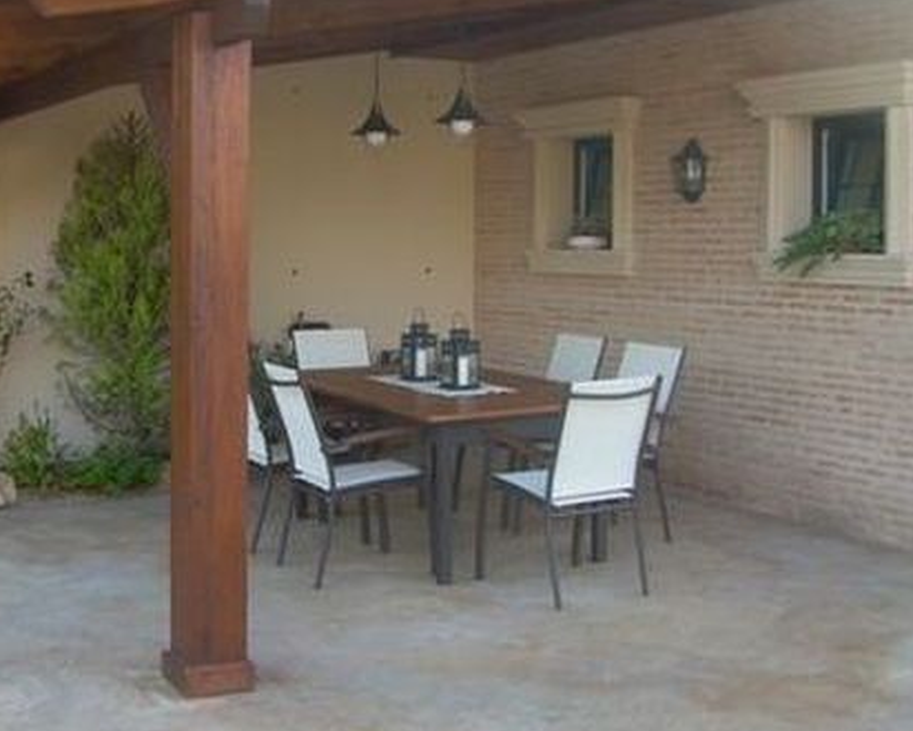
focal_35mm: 54
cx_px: 304
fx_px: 1460
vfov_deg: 28.0
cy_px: 272
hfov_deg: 34.4
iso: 50
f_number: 2.8
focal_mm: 6.3
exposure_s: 1/92.5
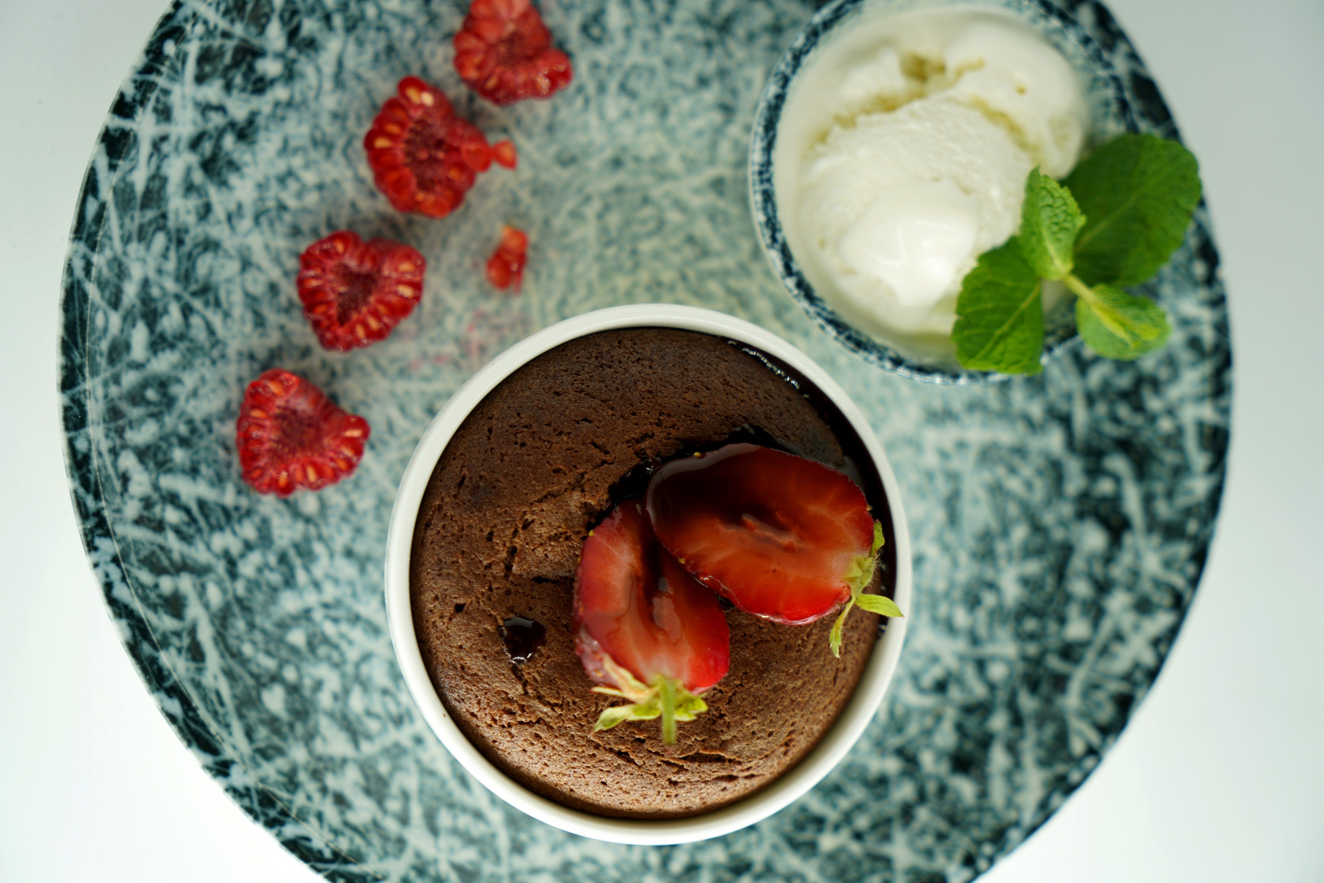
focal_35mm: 53
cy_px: 442
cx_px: 662
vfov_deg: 25.5
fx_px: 1950
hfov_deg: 37.5
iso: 100
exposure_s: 1/125
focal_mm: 53
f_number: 4.5
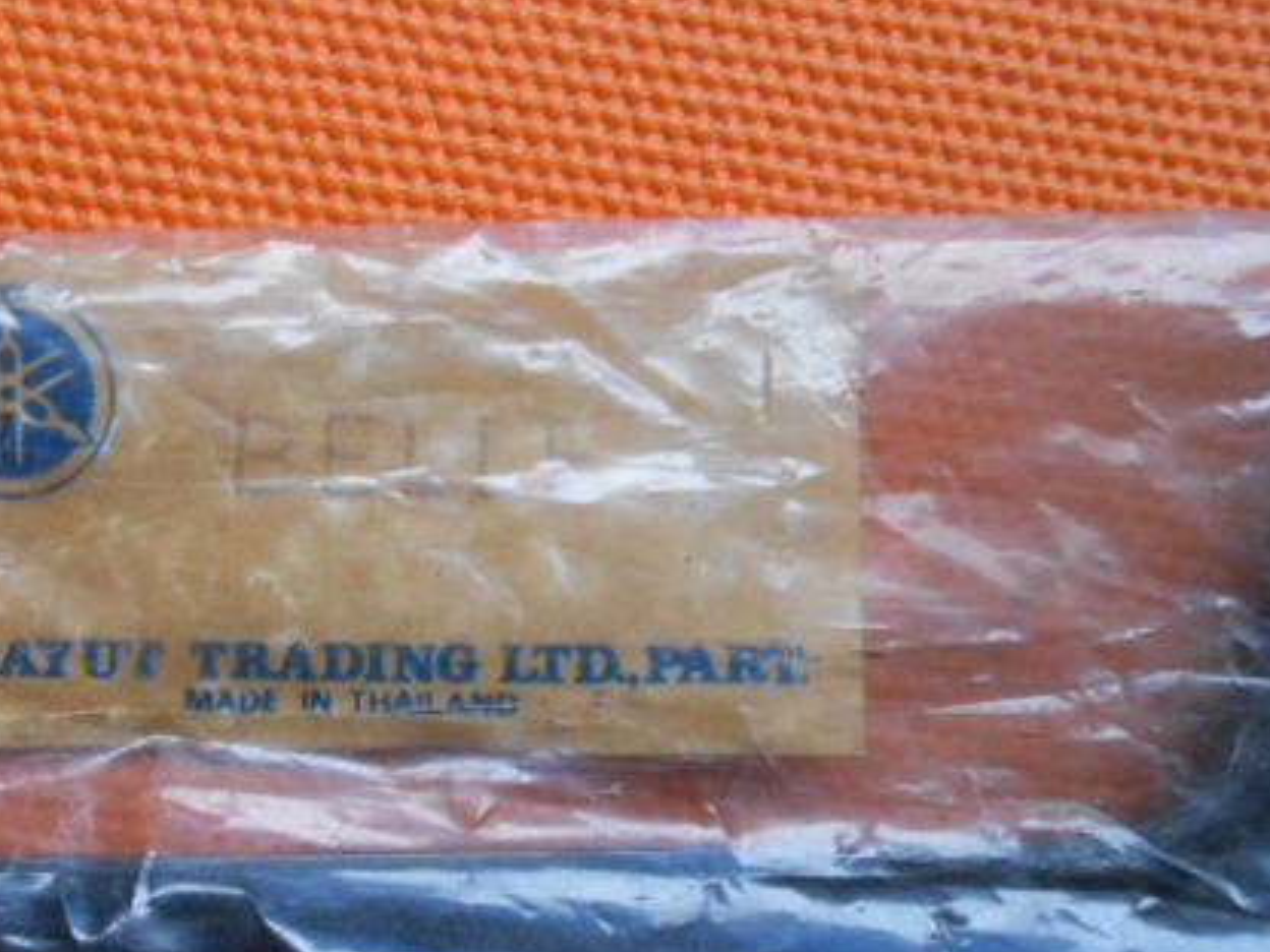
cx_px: 318
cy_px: 552
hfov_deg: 45.2
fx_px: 1468
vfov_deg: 35.9
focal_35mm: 40
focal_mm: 4.6
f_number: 3.5
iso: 400
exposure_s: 1/30
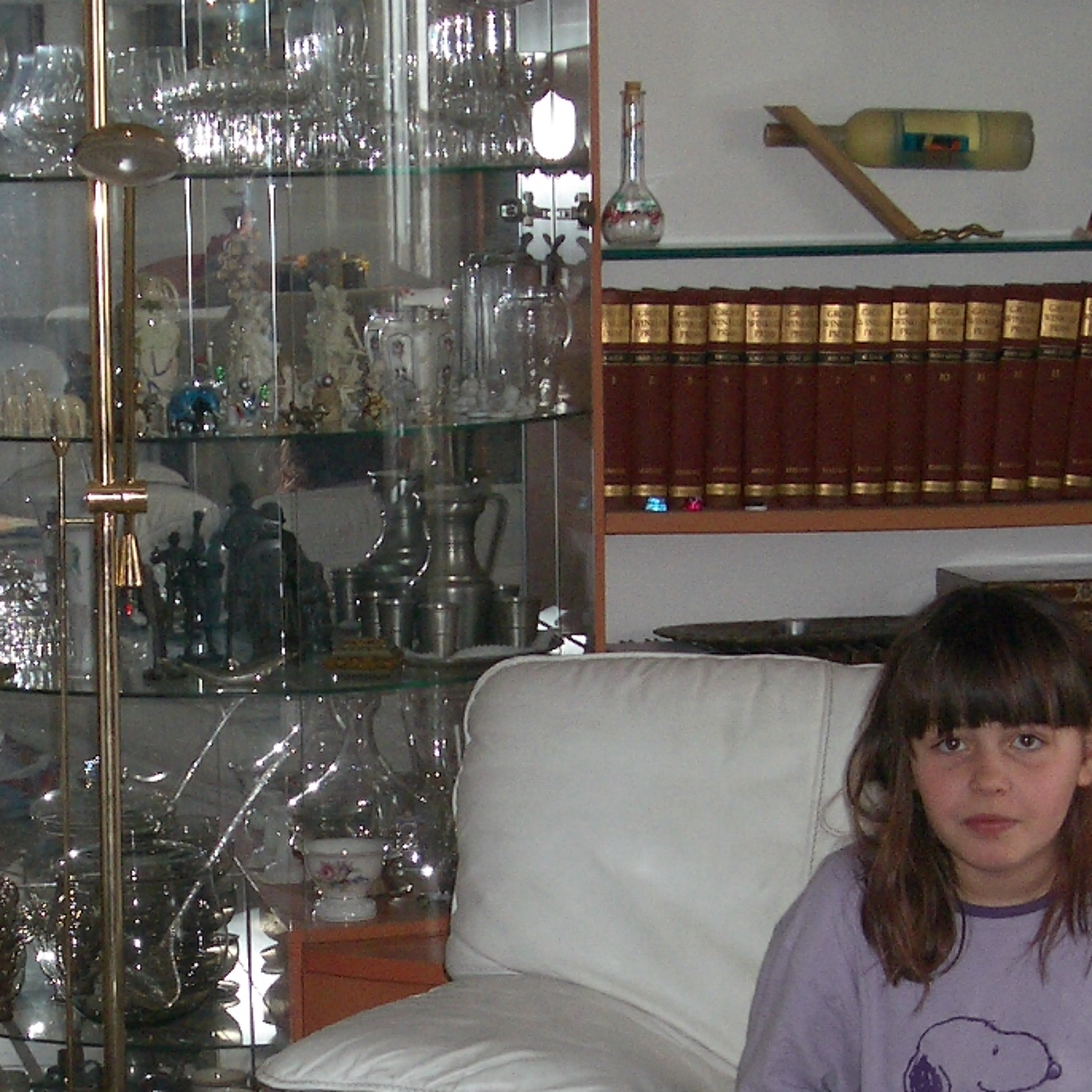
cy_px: 866
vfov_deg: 17.1
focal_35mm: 101
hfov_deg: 17.2
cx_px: 443
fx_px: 3605
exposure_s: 1/60
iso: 100
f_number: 3.1
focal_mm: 8.2
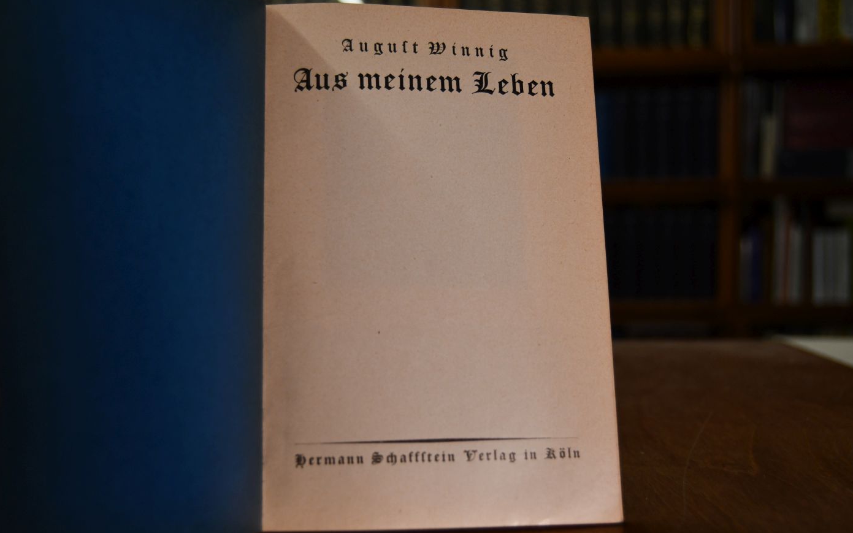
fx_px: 930
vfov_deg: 32.0
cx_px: 427
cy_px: 281
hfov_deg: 49.3
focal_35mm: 40
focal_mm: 26
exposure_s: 1/250
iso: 800
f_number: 4
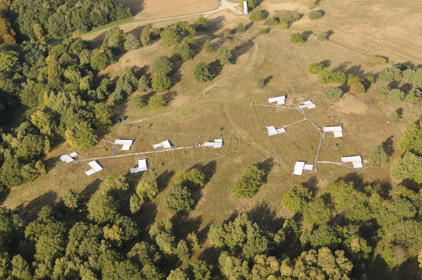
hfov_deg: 29.9
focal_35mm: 68
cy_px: 140
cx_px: 211
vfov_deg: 20.1
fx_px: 790
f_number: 7.1
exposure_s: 1/200
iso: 200
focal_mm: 45
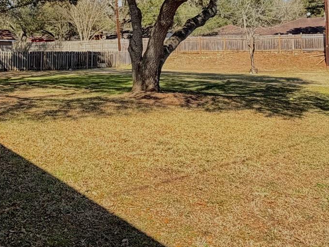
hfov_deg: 43.7
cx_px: 93
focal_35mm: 42
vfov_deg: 32.5
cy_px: 23
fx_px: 399
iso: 40
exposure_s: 1/564
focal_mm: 2.22
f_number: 2.2
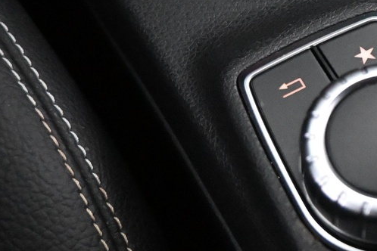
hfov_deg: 24.4
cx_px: 403
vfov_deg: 17.5
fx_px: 817
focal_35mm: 78
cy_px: 91
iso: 8000
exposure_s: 1/60
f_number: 3.5
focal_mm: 16
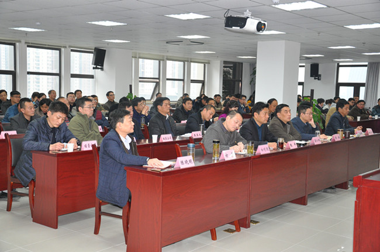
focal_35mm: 45
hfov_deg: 43.7
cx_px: 190
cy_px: 126
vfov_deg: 29.8
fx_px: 474
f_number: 4.2
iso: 800
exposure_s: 1/60
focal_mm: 30
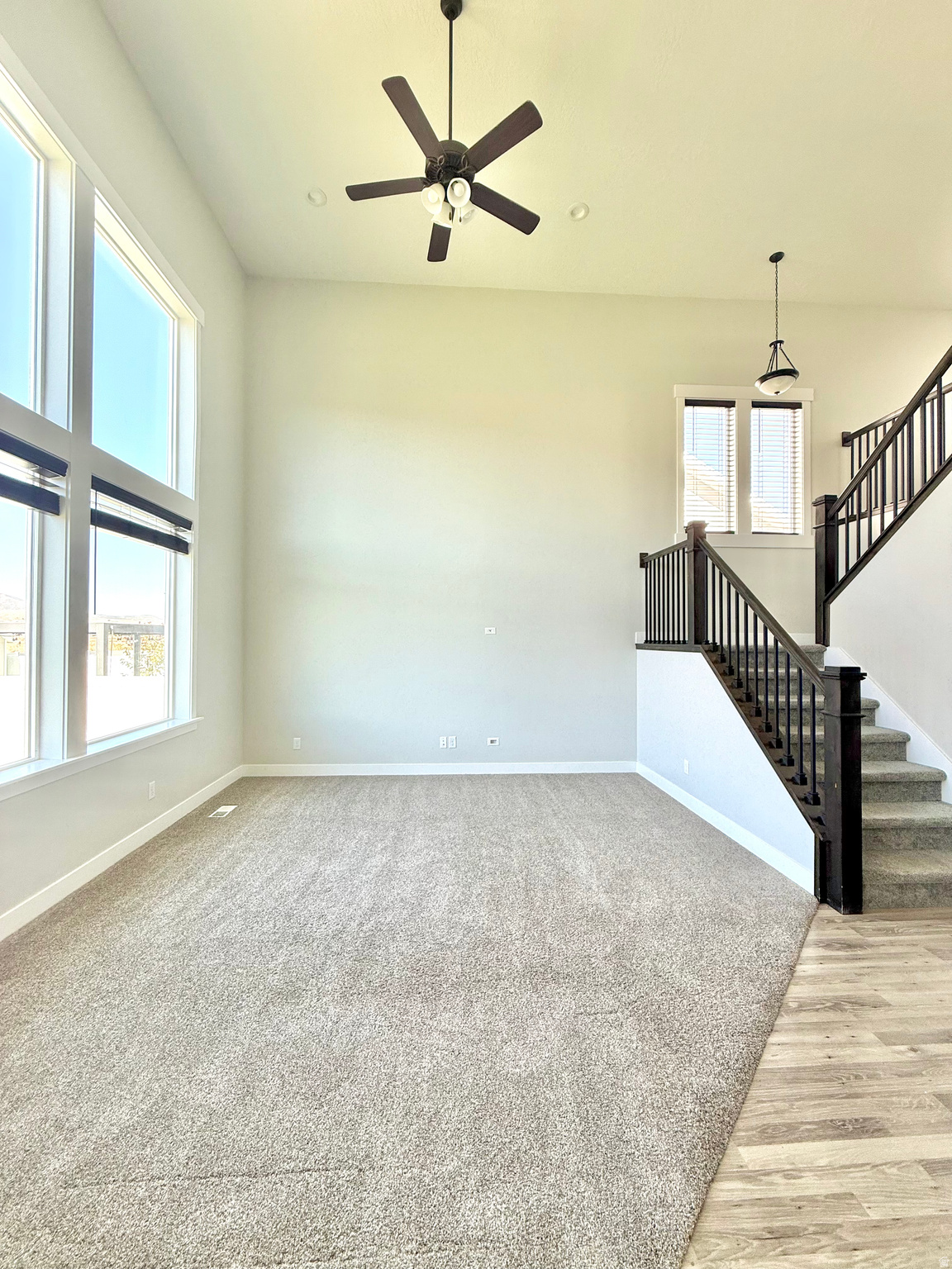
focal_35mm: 14
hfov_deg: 85.7
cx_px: 476
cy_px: 634
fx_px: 513
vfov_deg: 102.1
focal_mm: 2.22
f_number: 2.2
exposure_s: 1/99
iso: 64
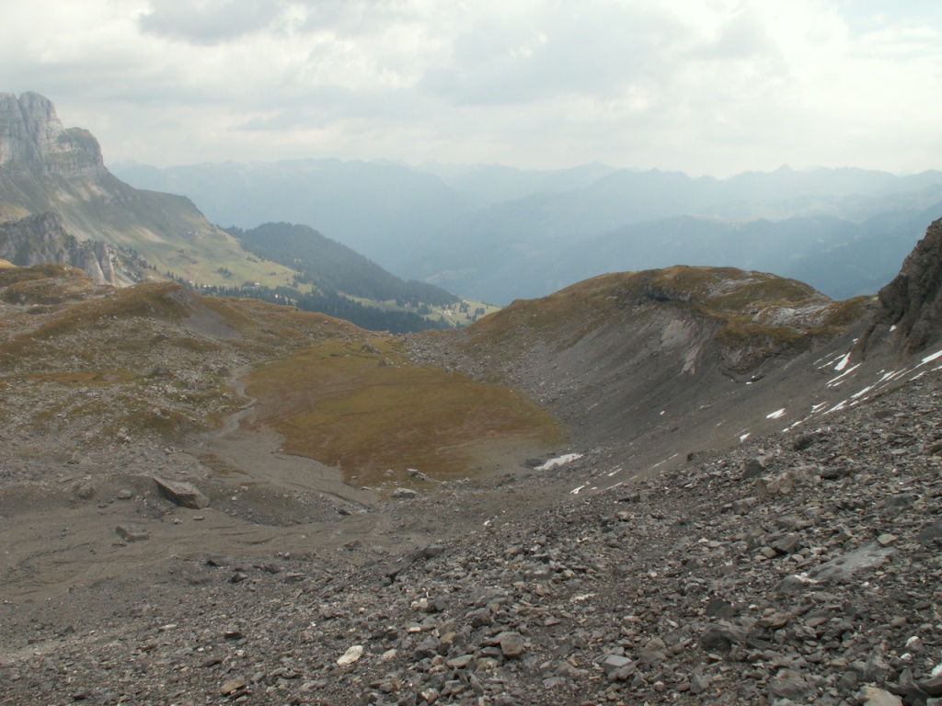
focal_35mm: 35
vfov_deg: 40.7
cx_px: 471
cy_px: 353
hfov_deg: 52.6
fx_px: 952
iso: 50
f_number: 5.6
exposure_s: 1/200
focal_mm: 5.86
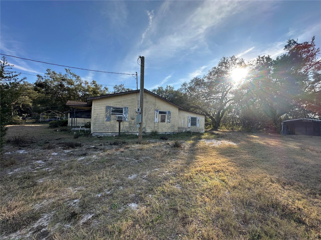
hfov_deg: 102.1
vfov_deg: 85.7
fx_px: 130
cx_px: 160
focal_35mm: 14
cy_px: 120
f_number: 2.2
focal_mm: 2.22
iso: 40
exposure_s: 1/963
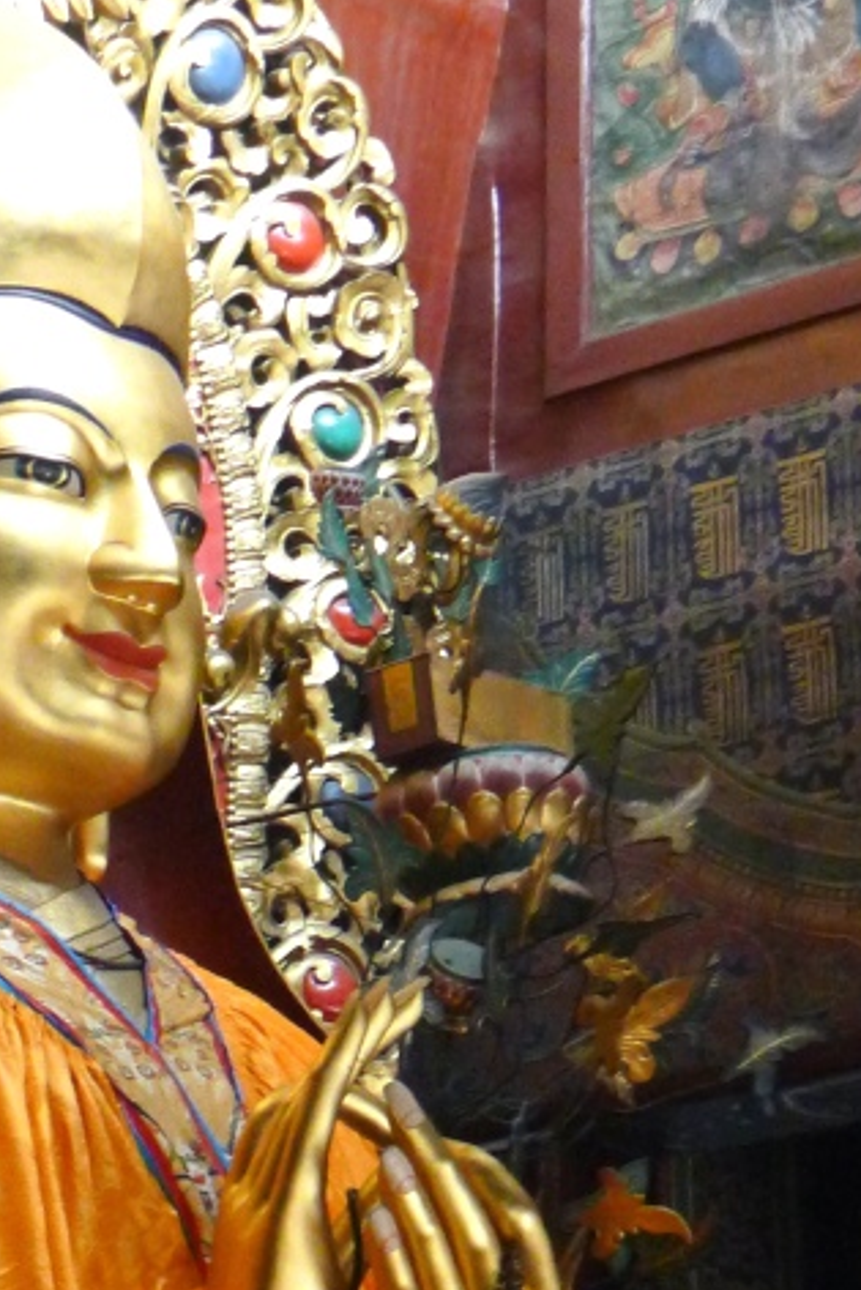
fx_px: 6381
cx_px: 169
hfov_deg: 7.7
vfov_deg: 11.5
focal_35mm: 178
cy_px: 1193
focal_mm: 14.9
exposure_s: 1/25
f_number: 3
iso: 800
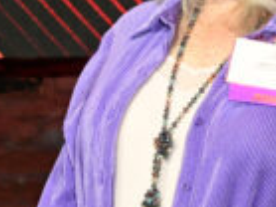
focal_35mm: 387
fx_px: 3083
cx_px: -283
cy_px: 81
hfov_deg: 5.0
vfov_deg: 3.8
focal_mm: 66
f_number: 5
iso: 2500
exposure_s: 1/125
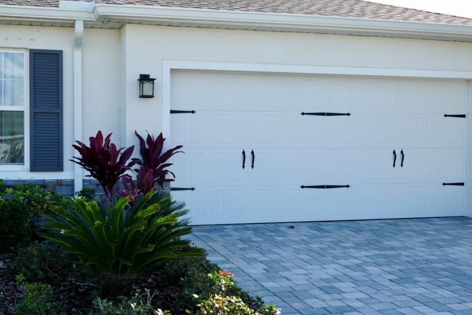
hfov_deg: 43.2
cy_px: 170
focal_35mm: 45
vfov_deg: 29.9
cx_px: 171
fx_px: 590
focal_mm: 29
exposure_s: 1/250
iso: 100
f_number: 5
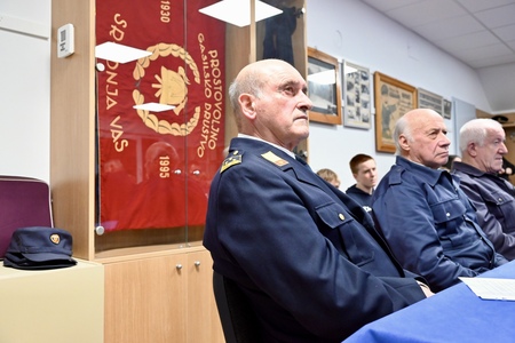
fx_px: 465
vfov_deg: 40.5
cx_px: 258
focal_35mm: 32
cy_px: 172
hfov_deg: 58.0
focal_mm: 32.5
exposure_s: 1/100
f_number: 4.8
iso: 3200
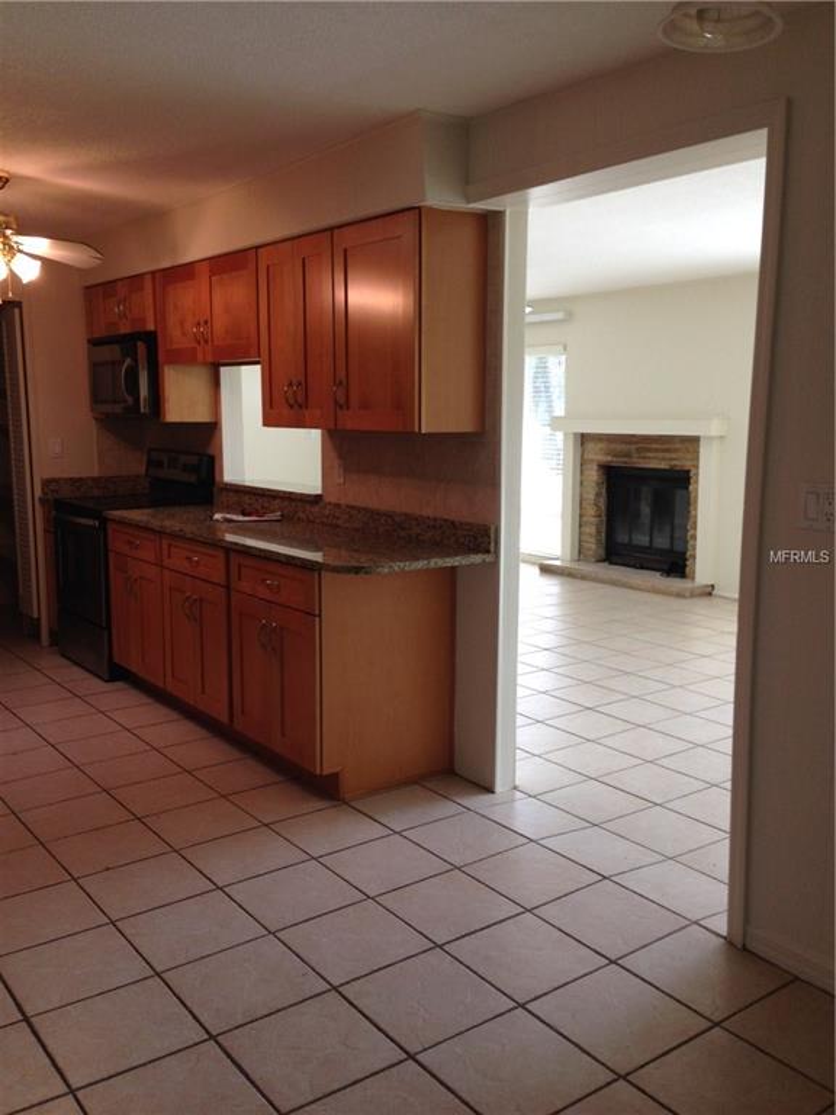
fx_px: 1063
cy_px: 558
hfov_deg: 42.9
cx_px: 418
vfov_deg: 55.4
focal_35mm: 33
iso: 64
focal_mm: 4.12
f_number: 2.4
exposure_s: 1/60
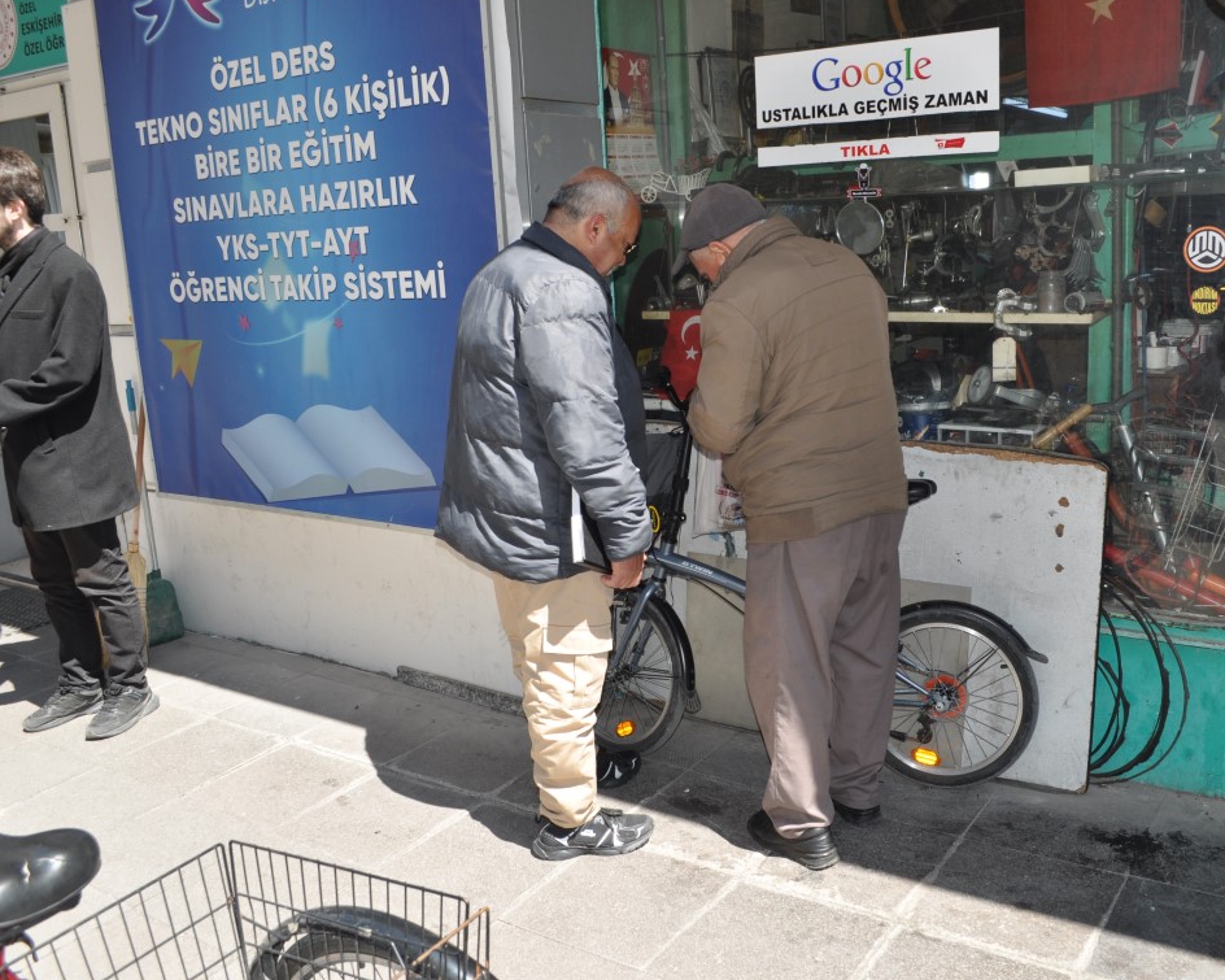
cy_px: 483
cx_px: 707
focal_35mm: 31
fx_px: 1124
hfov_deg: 56.9
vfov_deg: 47.1
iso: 200
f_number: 7.1
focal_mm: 18
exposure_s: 1/200
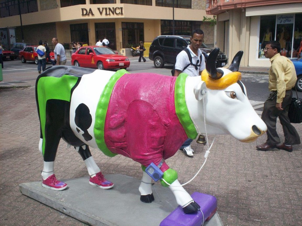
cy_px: 113
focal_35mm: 36
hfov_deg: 51.4
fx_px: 314
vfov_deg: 39.6
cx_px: 151
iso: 100
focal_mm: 6
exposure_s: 1/451
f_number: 4.5
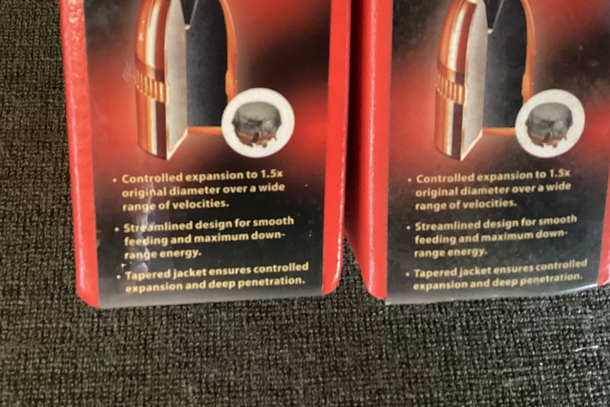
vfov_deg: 27.0
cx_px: 274
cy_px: 87
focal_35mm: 49
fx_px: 830
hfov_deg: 40.3
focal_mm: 3.3
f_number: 2.4
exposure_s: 1/25
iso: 640
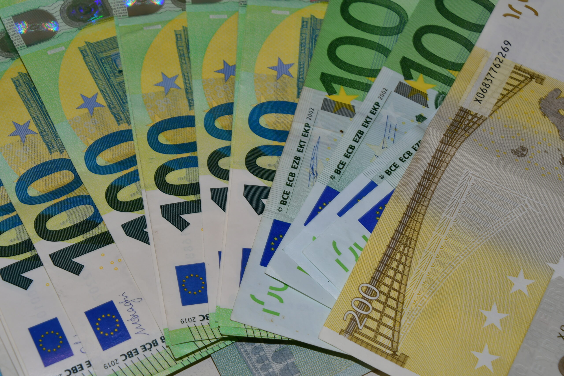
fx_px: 1175
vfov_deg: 18.2
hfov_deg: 27.0
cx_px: 282
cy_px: 188
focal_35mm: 75
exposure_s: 1/13
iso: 100
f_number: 13
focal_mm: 50
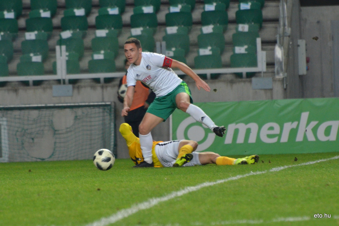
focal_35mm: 450
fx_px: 4239
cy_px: 113
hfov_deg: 4.6
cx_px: 170
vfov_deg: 3.1
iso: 2000
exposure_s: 1/320
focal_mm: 300
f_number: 5.6
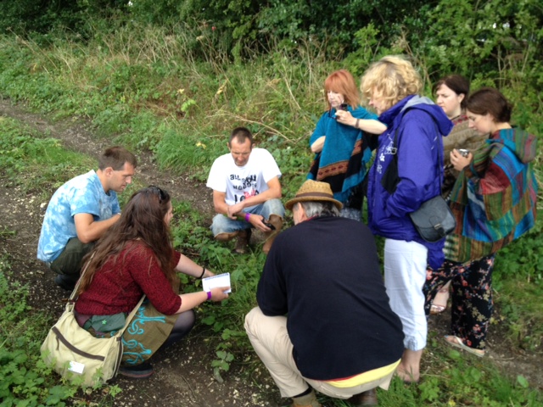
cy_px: 204
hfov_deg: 52.6
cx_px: 272
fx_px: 549
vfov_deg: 40.7
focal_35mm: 35
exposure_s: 1/120
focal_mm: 4.28
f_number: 2.4
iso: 80
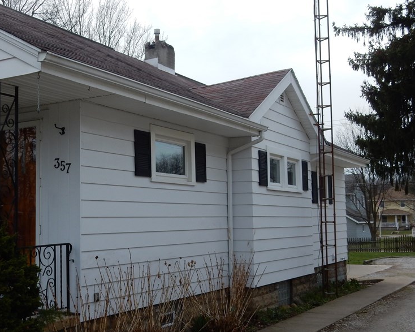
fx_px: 602
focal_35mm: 49
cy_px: 166
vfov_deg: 30.8
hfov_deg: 37.9
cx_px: 161
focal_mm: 6.4
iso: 125
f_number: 4
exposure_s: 1/800
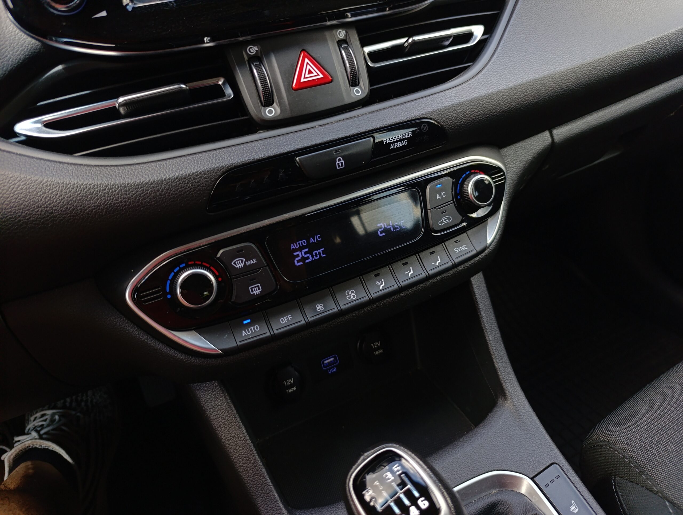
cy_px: 258
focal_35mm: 23
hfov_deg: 73.8
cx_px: 342
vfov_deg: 59.0
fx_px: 454
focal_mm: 6.14
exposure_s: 1/100
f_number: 1.6
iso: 125
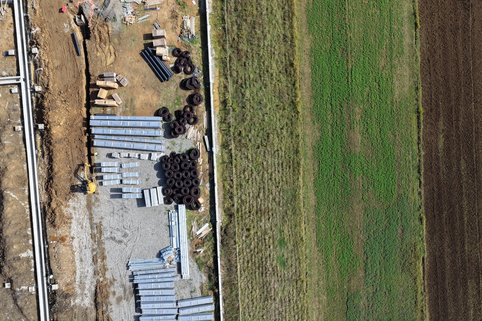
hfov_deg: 65.5
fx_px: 375
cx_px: 241
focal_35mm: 28
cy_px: 160
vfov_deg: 46.4
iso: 160
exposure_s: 1/1250
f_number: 2.8
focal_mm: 14.45
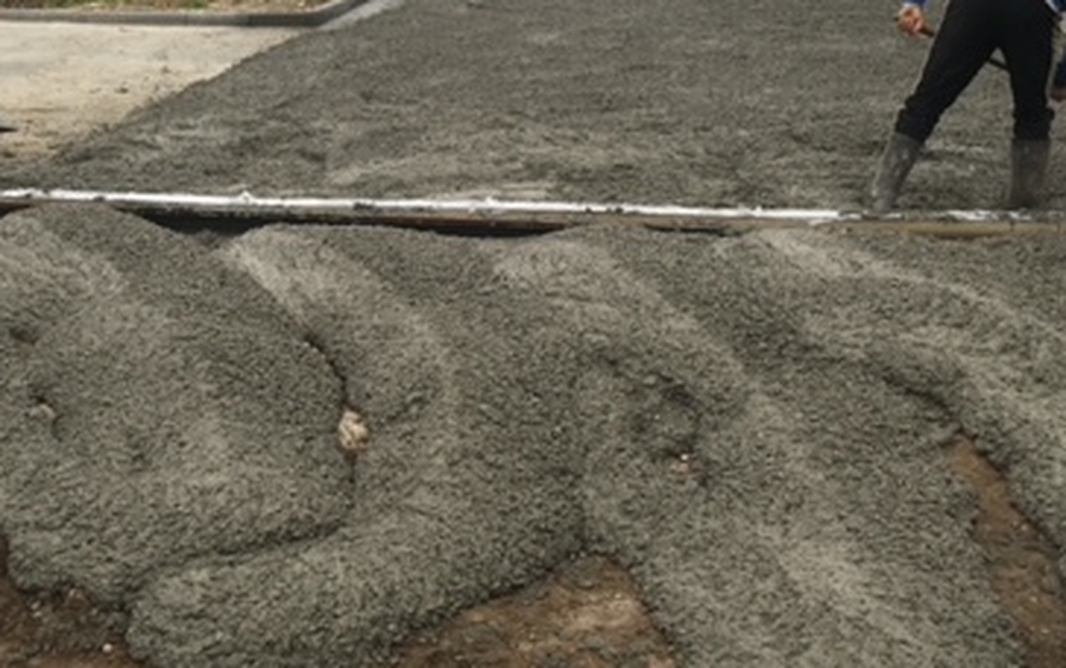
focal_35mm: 54
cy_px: 258
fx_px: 1570
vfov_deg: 24.0
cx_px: 381
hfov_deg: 37.2
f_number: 2.2
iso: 25
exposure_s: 1/346
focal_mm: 4.15
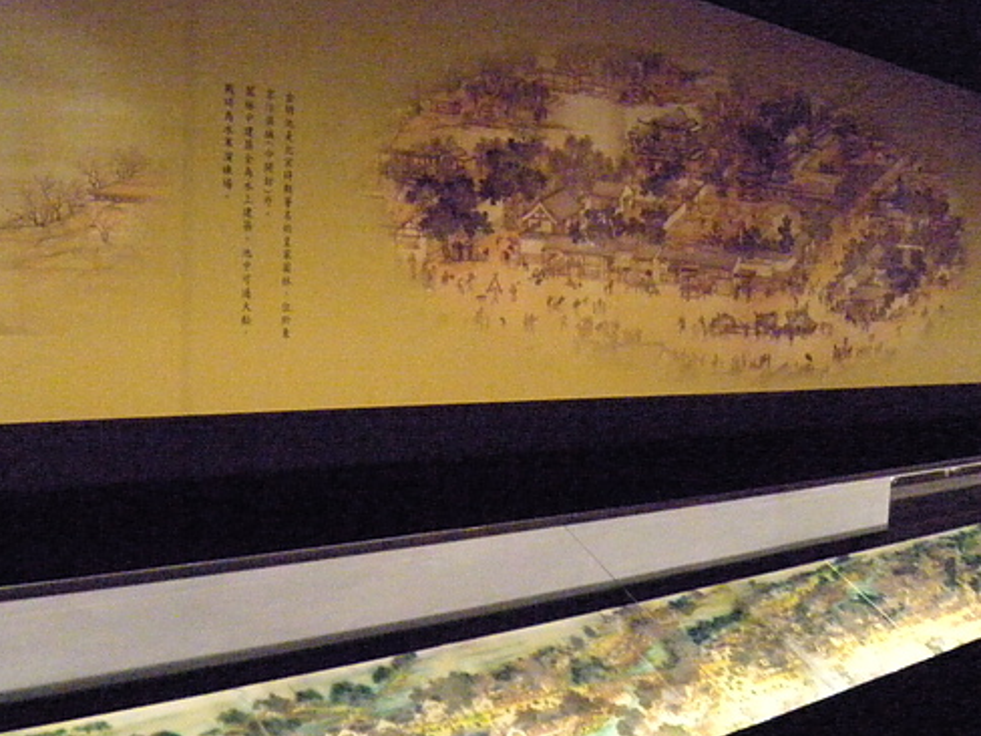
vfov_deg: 33.5
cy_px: 428
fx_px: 1219
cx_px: 428
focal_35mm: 43
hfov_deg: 43.8
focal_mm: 5.9
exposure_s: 1/80.4
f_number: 3.8
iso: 1600
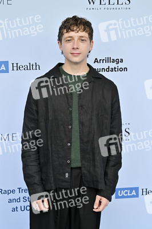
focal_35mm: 71
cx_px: 76
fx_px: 450
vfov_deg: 28.5
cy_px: 114
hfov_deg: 19.2
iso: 640
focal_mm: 71
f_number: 6.3
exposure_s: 1/320
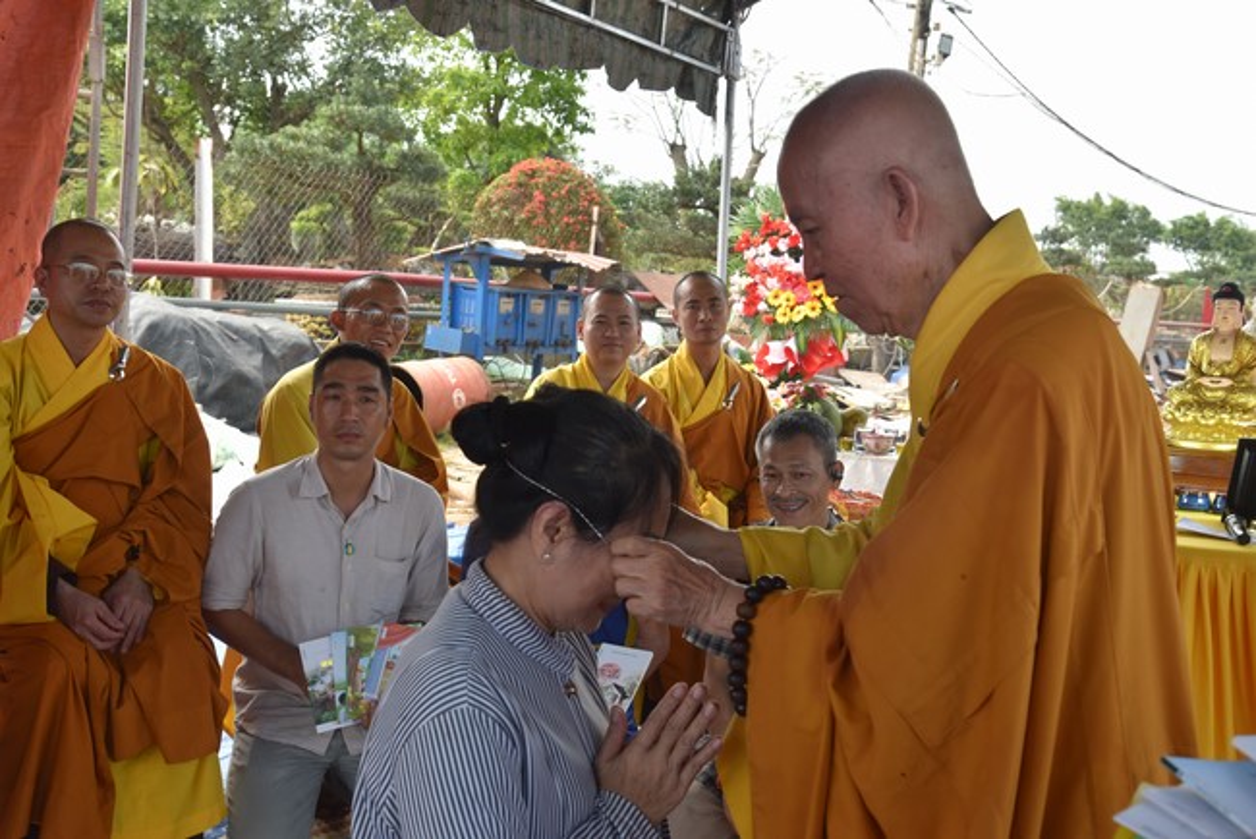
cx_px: 628
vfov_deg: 29.3
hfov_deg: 42.7
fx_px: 1606
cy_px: 420
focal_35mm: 46
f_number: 8
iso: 400
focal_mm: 46
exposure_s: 1/250
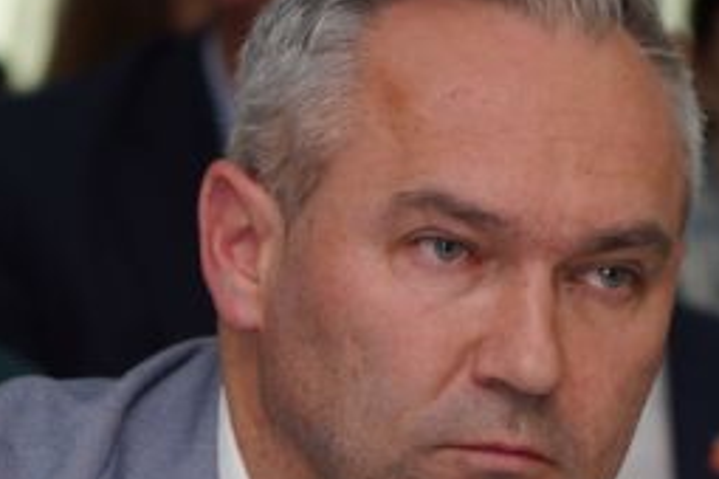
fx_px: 10684
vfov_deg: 2.6
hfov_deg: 3.9
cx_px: 601
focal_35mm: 535
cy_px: 878
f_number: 4
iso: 200
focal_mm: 105
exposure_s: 1/100
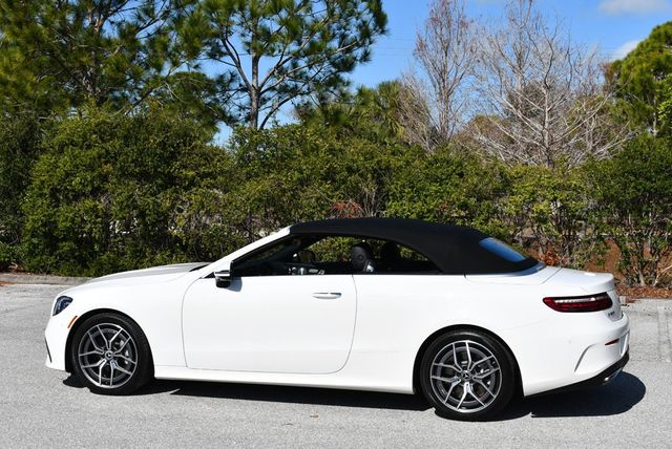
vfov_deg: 23.4
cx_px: 336
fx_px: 1084
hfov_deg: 34.5
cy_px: 224
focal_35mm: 58
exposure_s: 1/320
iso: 100
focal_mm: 29
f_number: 9
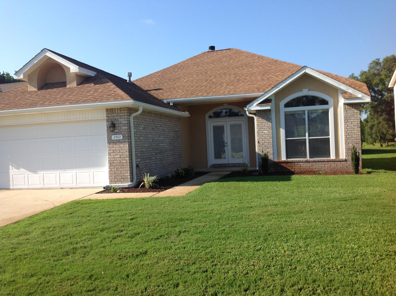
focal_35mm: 35
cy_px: 148
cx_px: 198
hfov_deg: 52.7
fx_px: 400
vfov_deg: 40.6
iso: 50
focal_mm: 4.28
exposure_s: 1/1314
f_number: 2.4
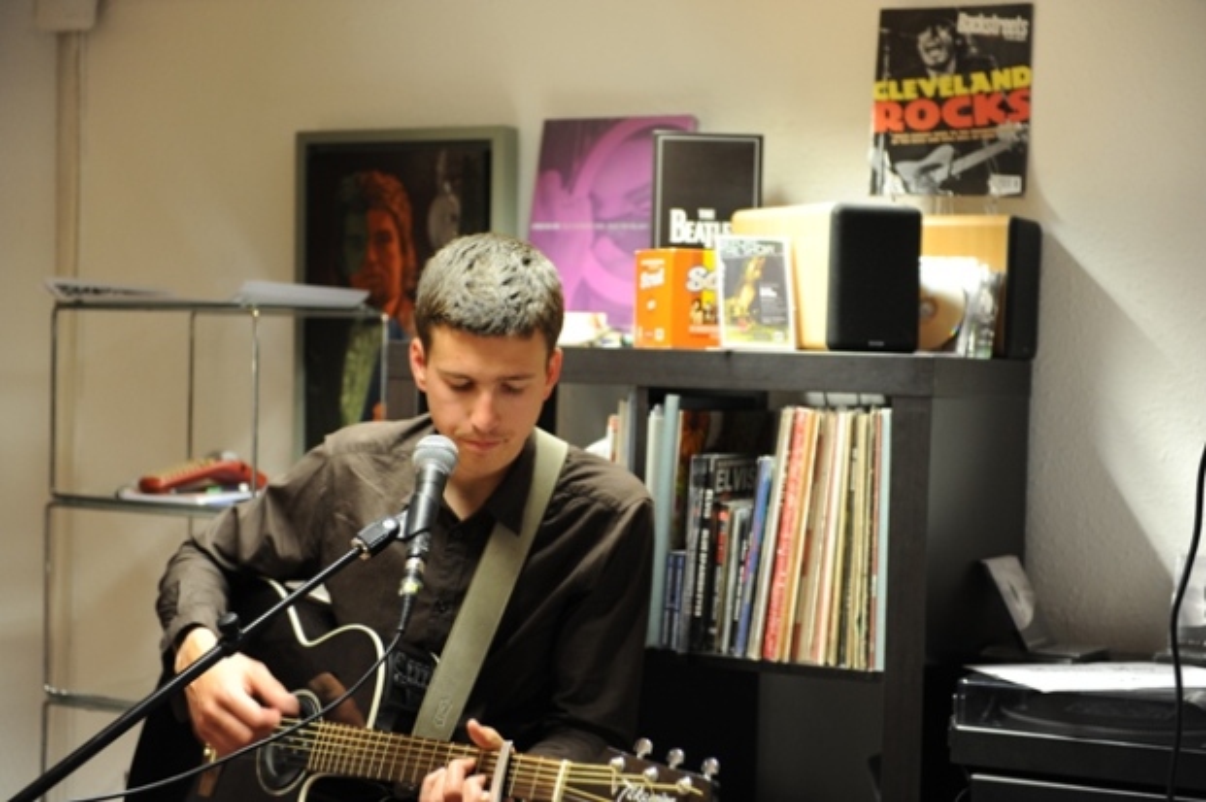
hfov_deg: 32.4
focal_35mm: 62
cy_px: 401
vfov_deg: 21.9
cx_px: 603
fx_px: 2075
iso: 1000
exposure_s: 1/25
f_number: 2.8
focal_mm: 62
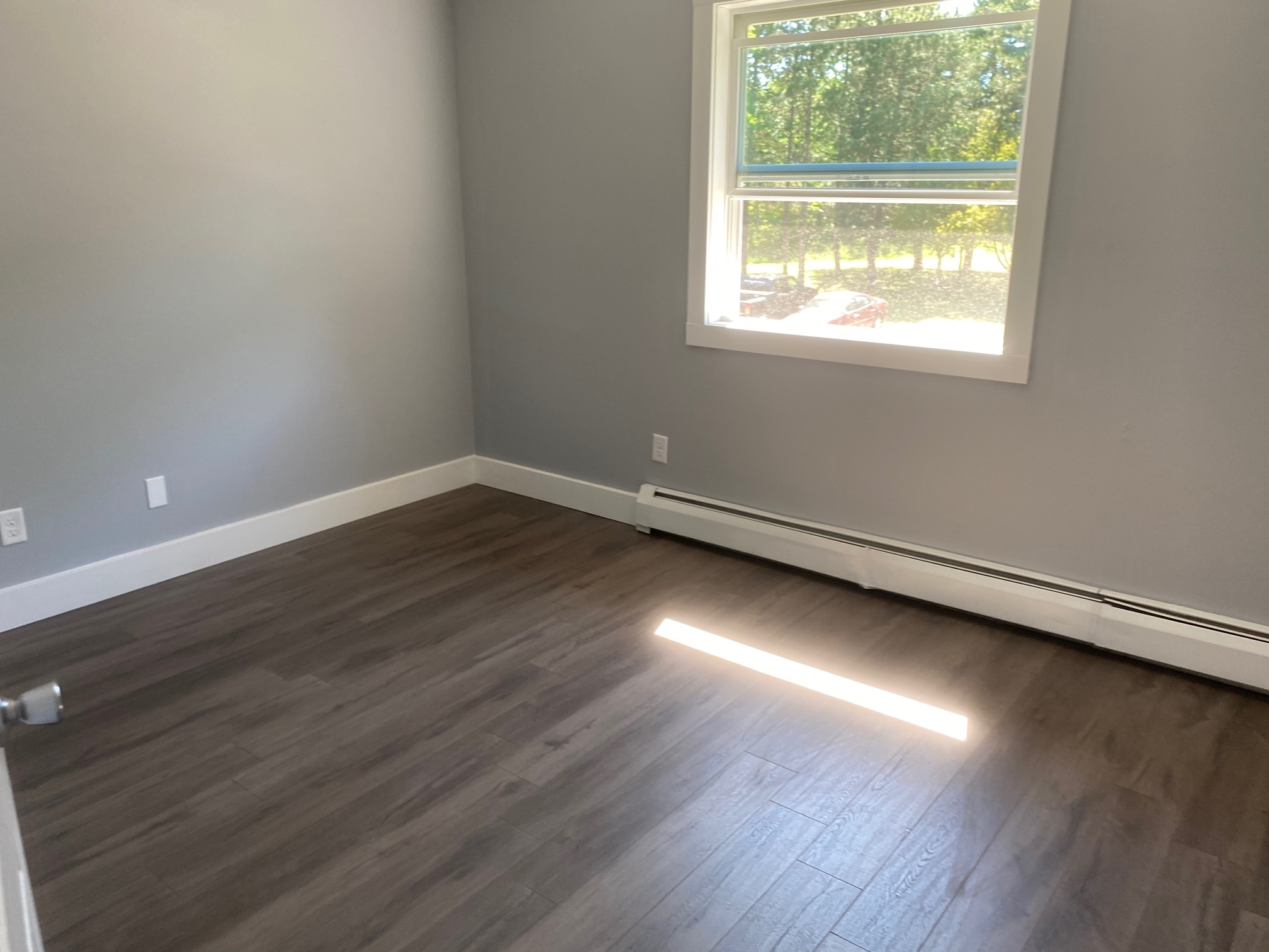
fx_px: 953
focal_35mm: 26
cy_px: 476
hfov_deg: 67.3
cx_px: 634
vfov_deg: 53.1
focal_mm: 4.25
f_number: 1.8
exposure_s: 1/120
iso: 100
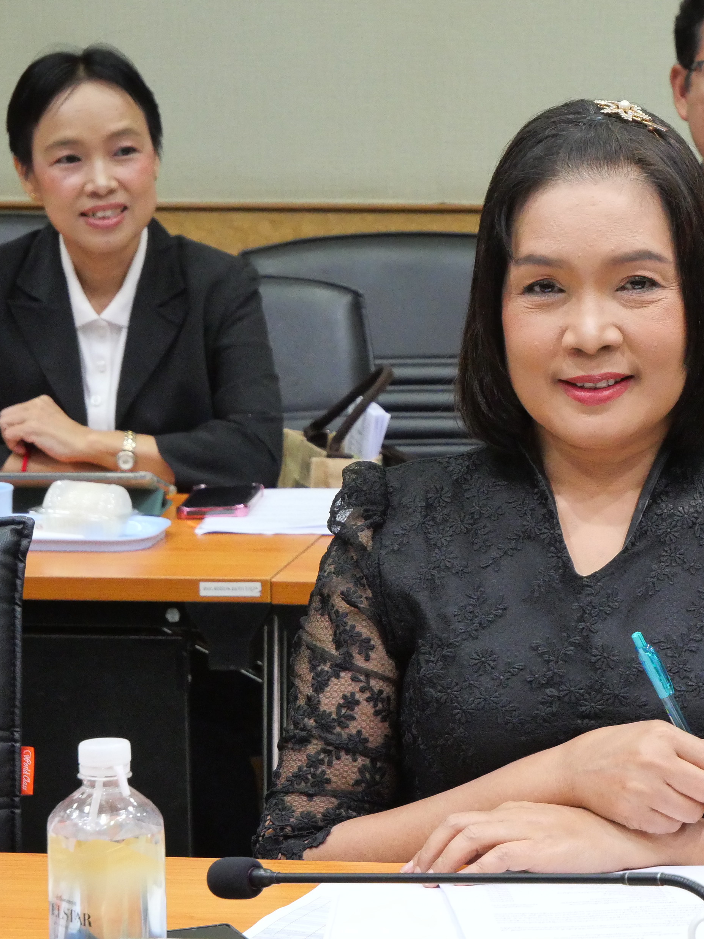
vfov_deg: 12.4
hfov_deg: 9.3
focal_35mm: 159
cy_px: 468
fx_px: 4312
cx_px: 623
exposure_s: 1/50
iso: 3200
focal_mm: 53
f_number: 5.6
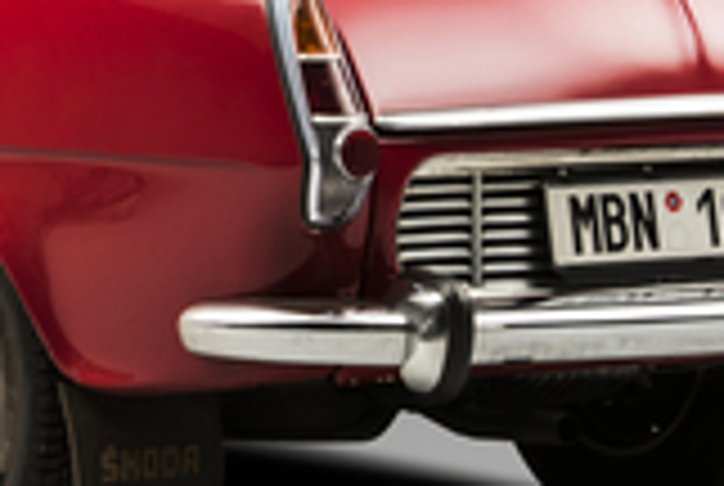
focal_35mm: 334
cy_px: -166
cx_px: -38
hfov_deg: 6.1
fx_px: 6729
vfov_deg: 4.1
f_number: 13
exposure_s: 1.3
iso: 100
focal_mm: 90
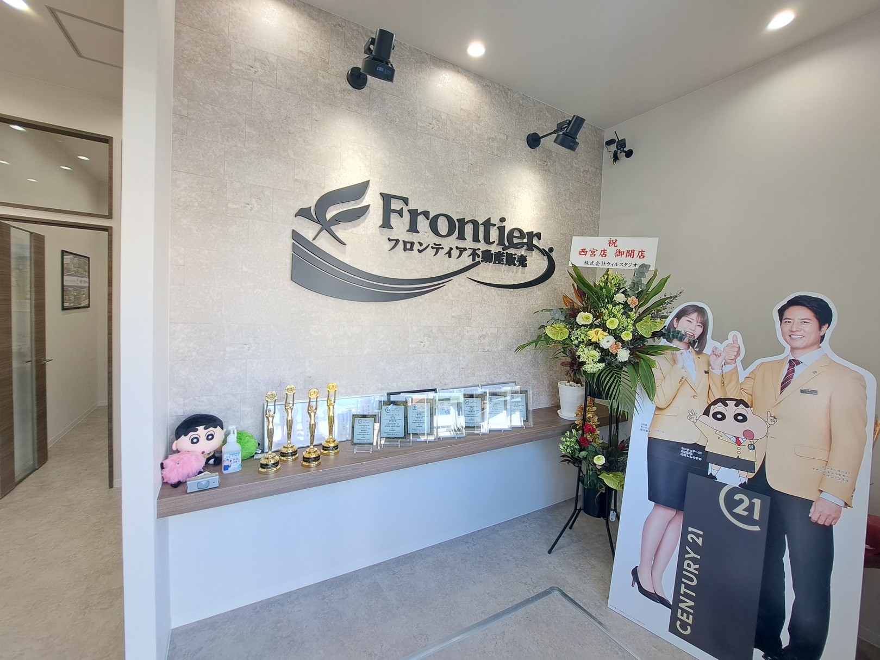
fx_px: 330
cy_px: 330
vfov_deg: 89.9
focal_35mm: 13
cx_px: 440
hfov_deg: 106.2
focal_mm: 1.74
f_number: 2.2
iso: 50
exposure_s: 1/50
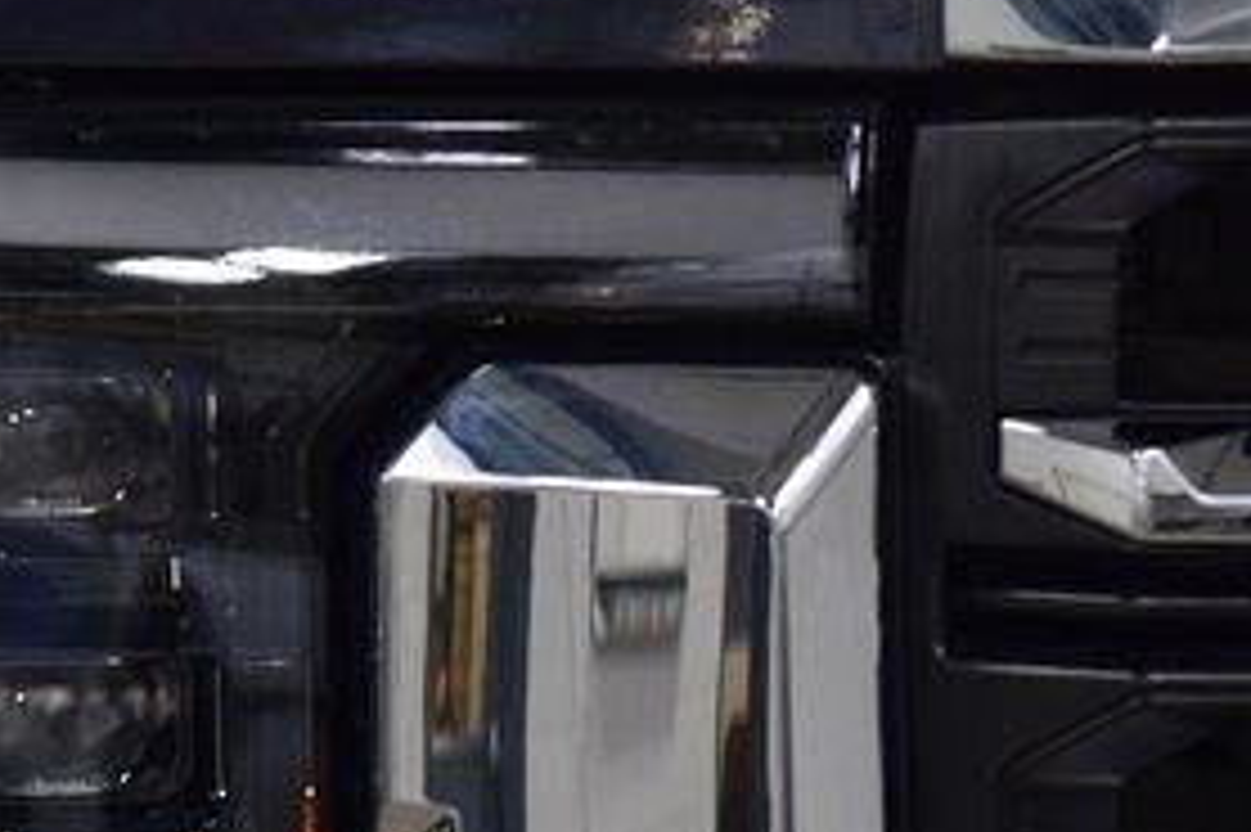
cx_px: 284
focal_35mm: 242
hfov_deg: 8.5
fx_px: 8404
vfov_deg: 5.7
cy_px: 672
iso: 1600
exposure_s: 1/125
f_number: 5.6
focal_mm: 70
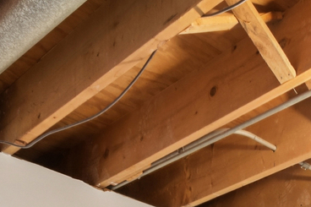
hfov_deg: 27.7
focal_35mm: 66
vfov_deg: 15.3
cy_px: 448
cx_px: 349
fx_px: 570
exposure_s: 1/4
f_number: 8
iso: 400
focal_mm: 10
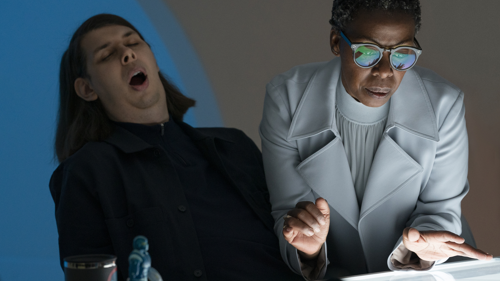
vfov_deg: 8.5
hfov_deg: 15.1
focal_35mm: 142
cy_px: 136
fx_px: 1883
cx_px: 251
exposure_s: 1/125
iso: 4000
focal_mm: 135
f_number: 5
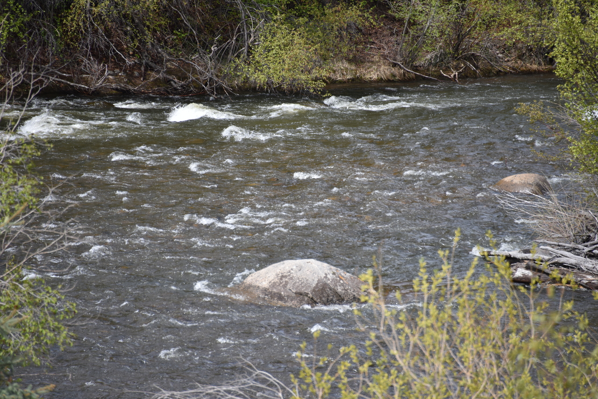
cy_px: 200
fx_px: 4984
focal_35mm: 300
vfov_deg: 4.6
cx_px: 299
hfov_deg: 6.9
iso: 200
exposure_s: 1/640
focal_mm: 300
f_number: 5.6
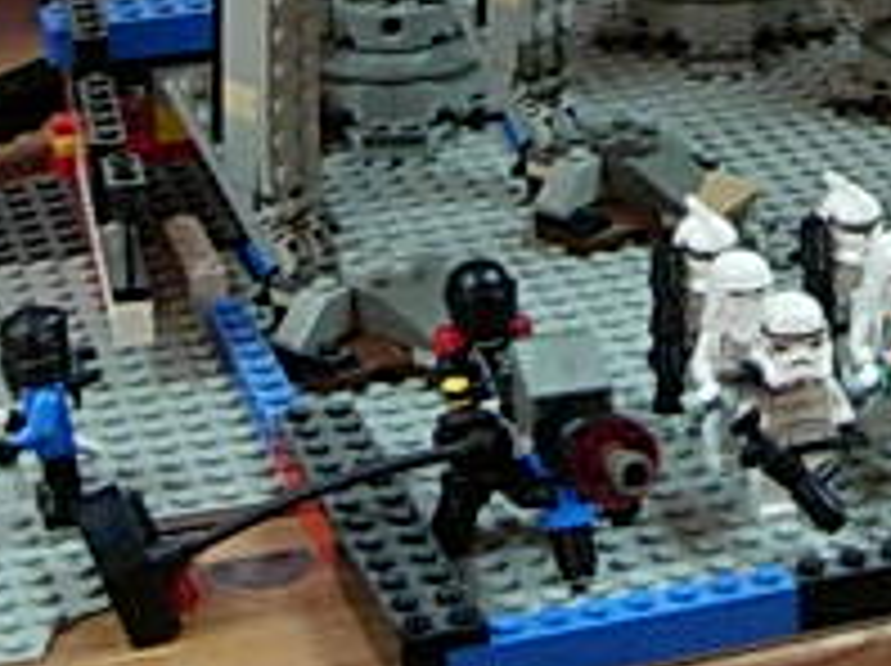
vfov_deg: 11.6
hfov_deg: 15.9
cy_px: -266
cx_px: 720
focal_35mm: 123
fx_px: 3162
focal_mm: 7.8
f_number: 2.8
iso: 400
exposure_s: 1/22.6
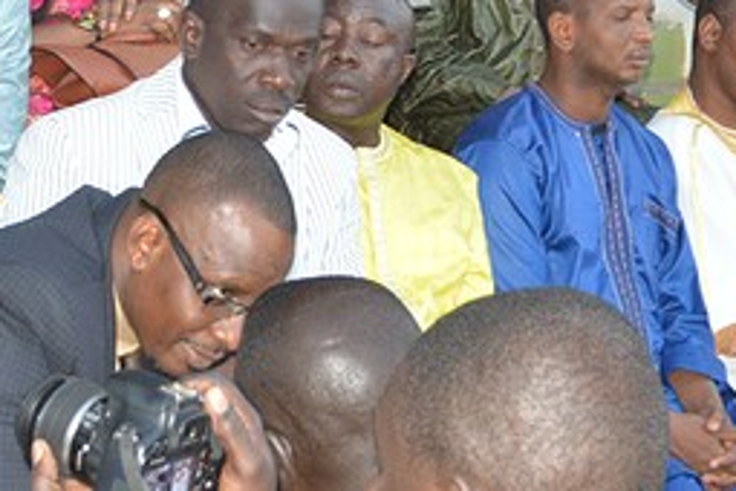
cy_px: -292
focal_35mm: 106
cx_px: 603
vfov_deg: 12.2
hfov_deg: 19.1
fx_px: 2167
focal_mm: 20
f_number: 8
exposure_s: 1/60
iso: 800
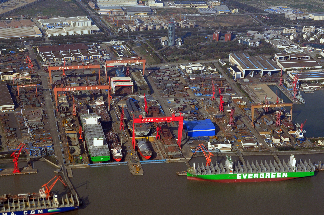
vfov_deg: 14.8
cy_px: 142
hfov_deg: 22.1
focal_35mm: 92
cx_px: 126
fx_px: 826
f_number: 9
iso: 100
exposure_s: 1/250
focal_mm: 44
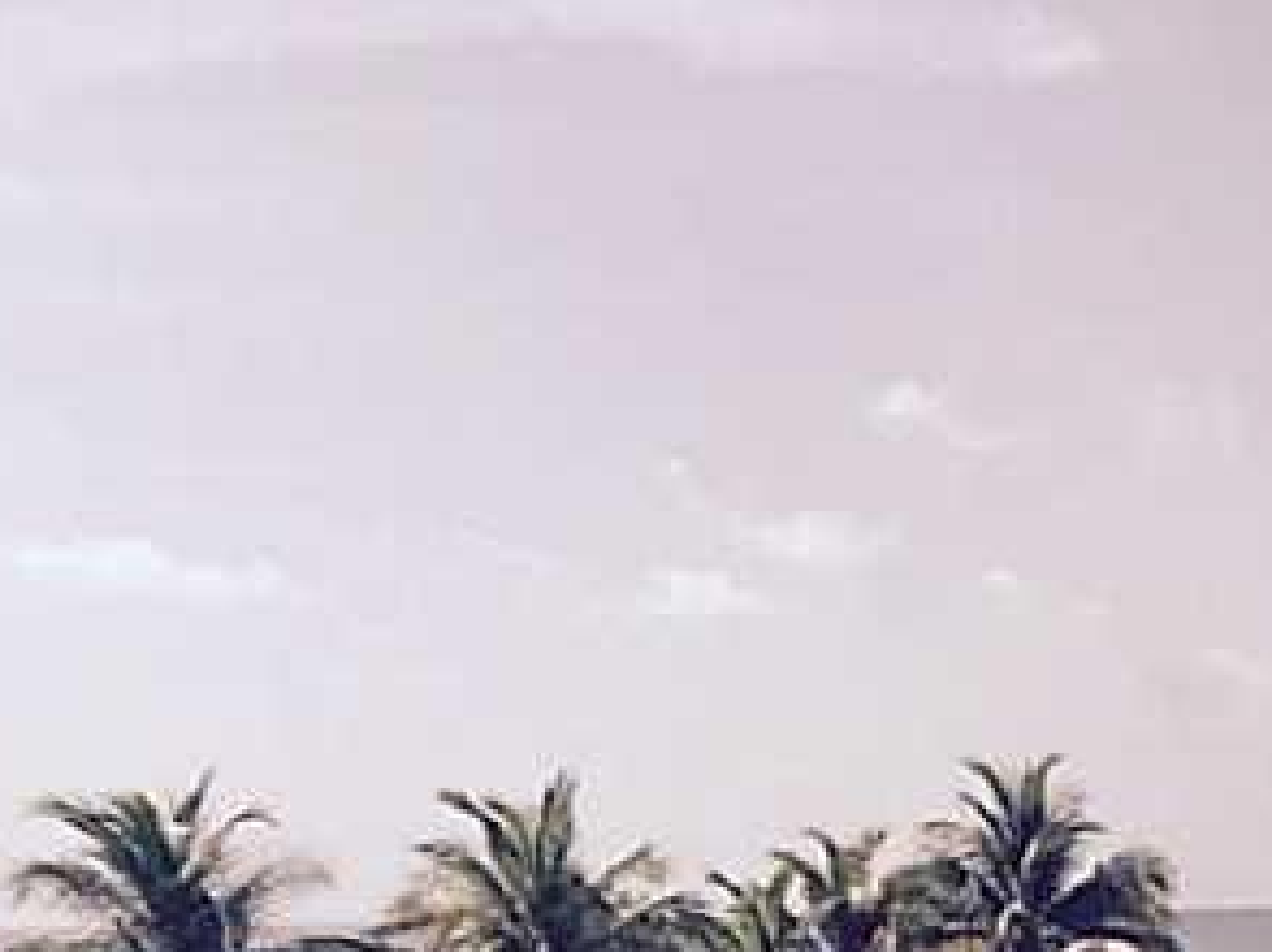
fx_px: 2901
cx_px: 1536
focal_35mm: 79
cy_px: 1047
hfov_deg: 22.7
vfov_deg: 18.0
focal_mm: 4.15
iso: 32
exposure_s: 1/3300
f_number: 2.2
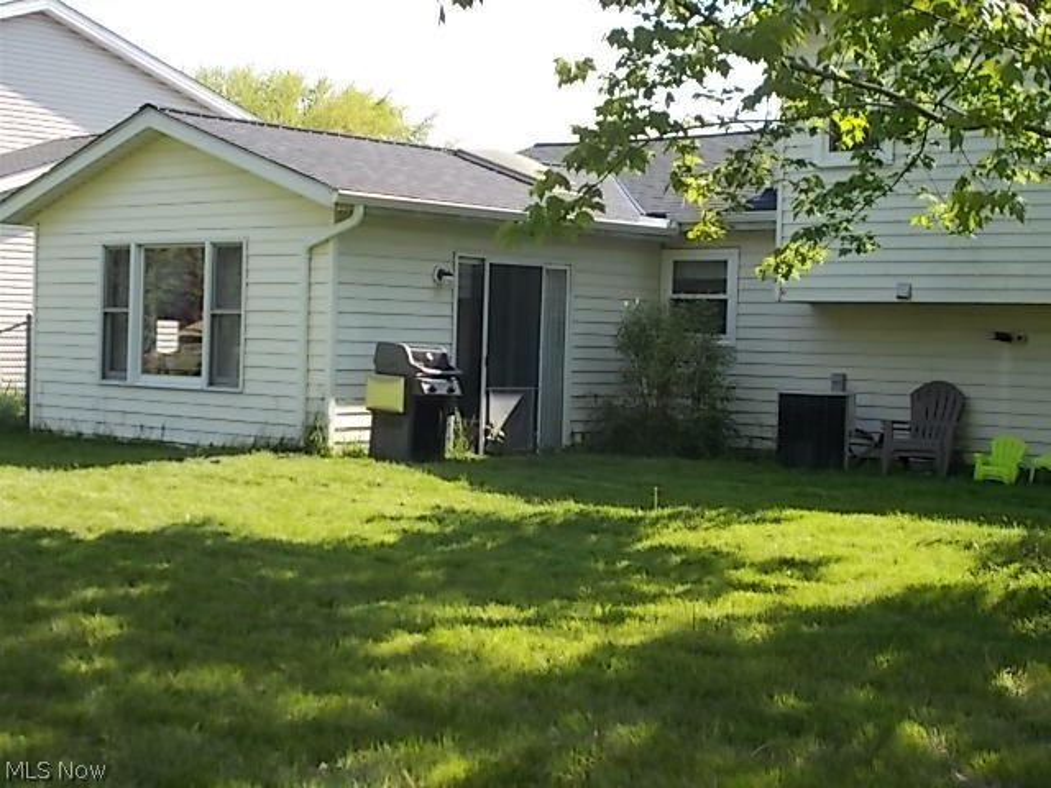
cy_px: 394
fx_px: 1761
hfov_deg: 33.2
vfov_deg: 25.2
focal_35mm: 58
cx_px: 526
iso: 80
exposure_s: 1/160
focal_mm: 10.3
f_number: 4.9
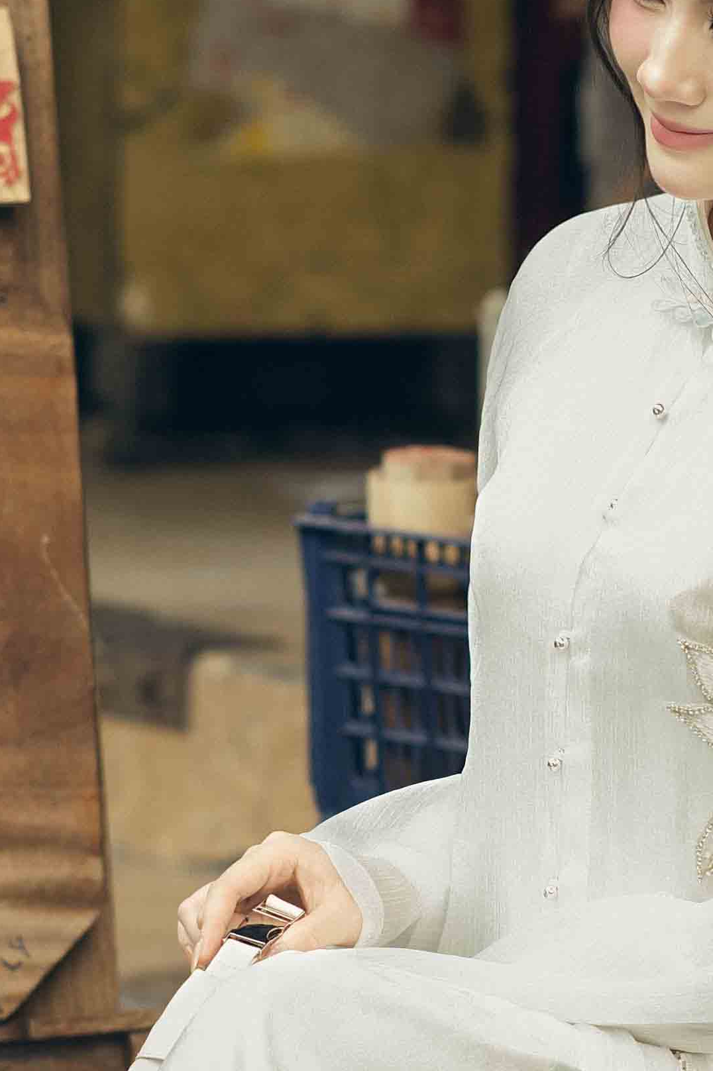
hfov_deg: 4.3
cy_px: 727
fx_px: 9459
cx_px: 652
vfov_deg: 6.5
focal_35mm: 318
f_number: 2.5
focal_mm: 85
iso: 160
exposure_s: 1/400
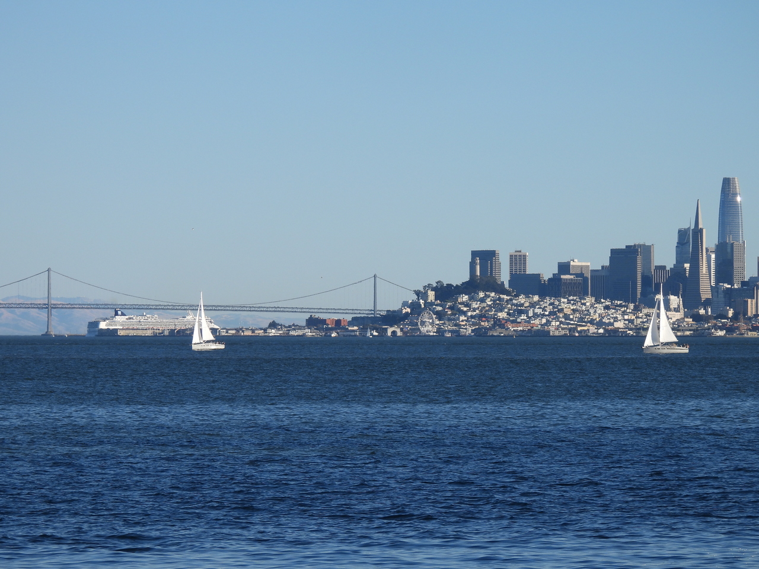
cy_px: 284
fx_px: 4824
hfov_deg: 9.0
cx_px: 380
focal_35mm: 220
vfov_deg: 6.8
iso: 100
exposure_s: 1/800
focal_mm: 39.3
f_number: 4.5
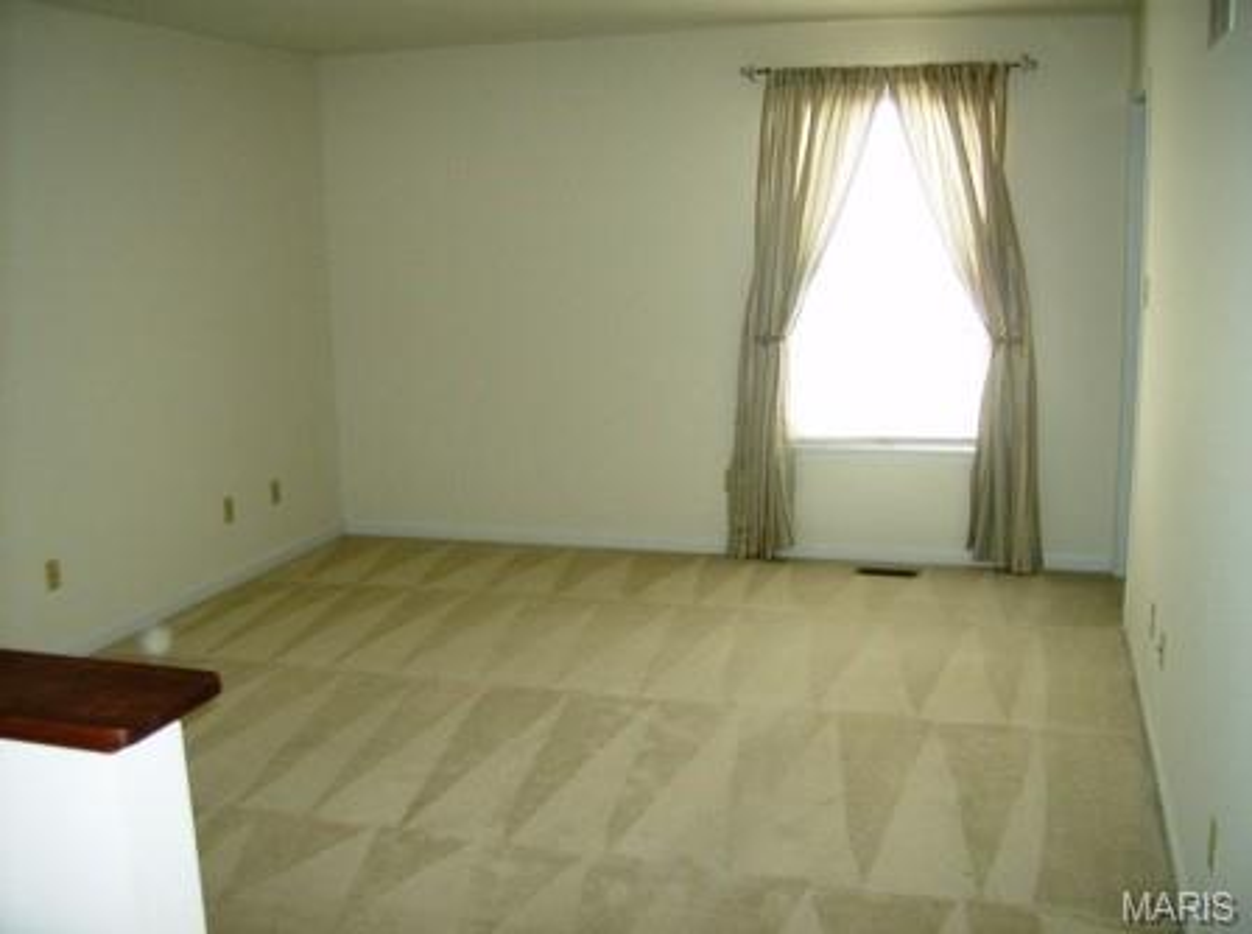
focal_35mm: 36
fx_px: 1299
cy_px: 467
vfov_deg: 39.5
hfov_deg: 51.5
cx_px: 626
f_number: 2.8
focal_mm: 6
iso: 200
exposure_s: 1/60
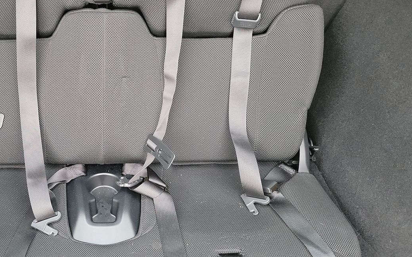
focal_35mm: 39
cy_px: 97
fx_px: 438
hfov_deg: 48.4
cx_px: 102
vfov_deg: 32.6
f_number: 1.8
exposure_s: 1/59
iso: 378
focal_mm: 6.7
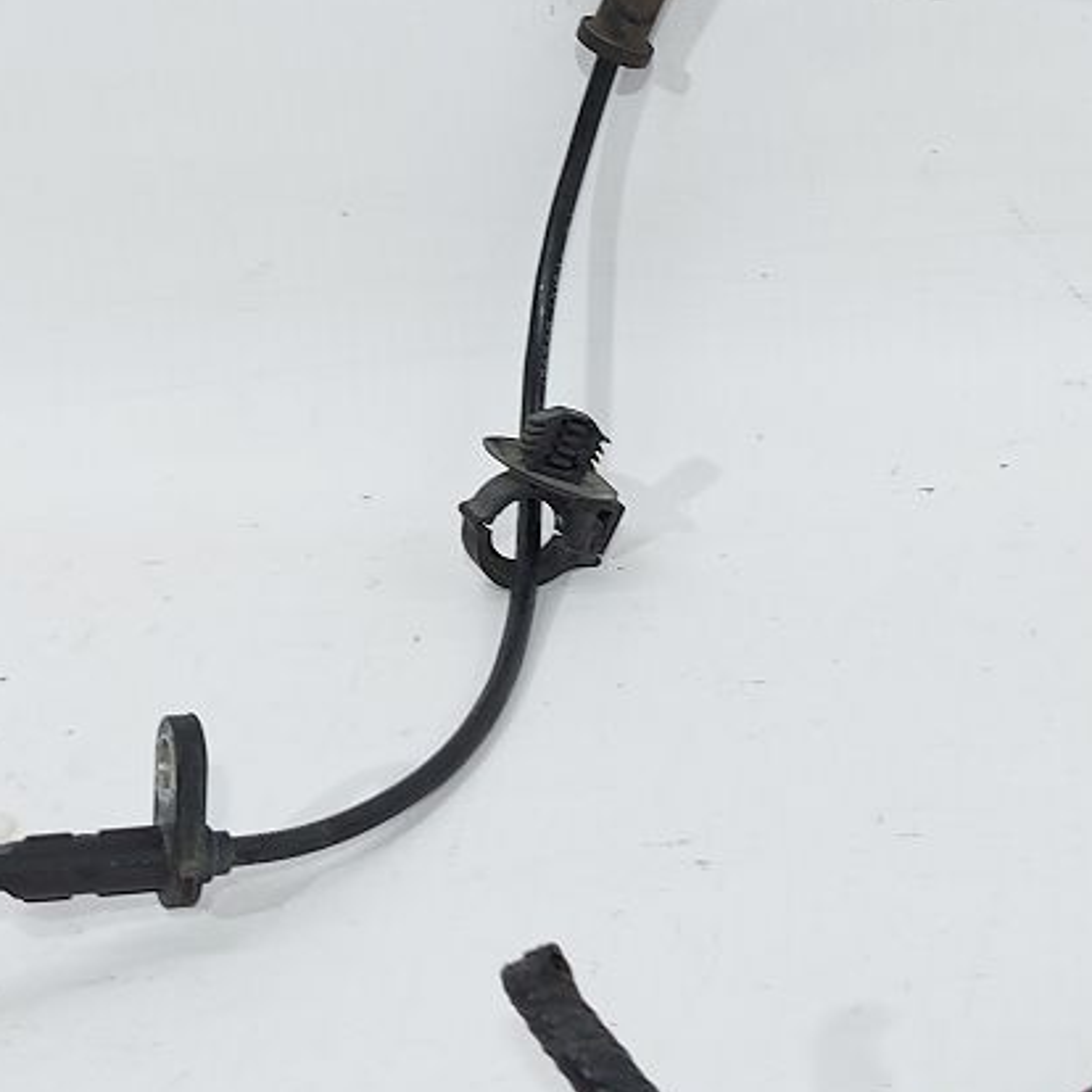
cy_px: 427
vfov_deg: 24.3
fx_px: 2534
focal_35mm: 71
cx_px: 969
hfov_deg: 23.7
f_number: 1.8
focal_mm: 5.23
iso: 50
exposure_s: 1/50
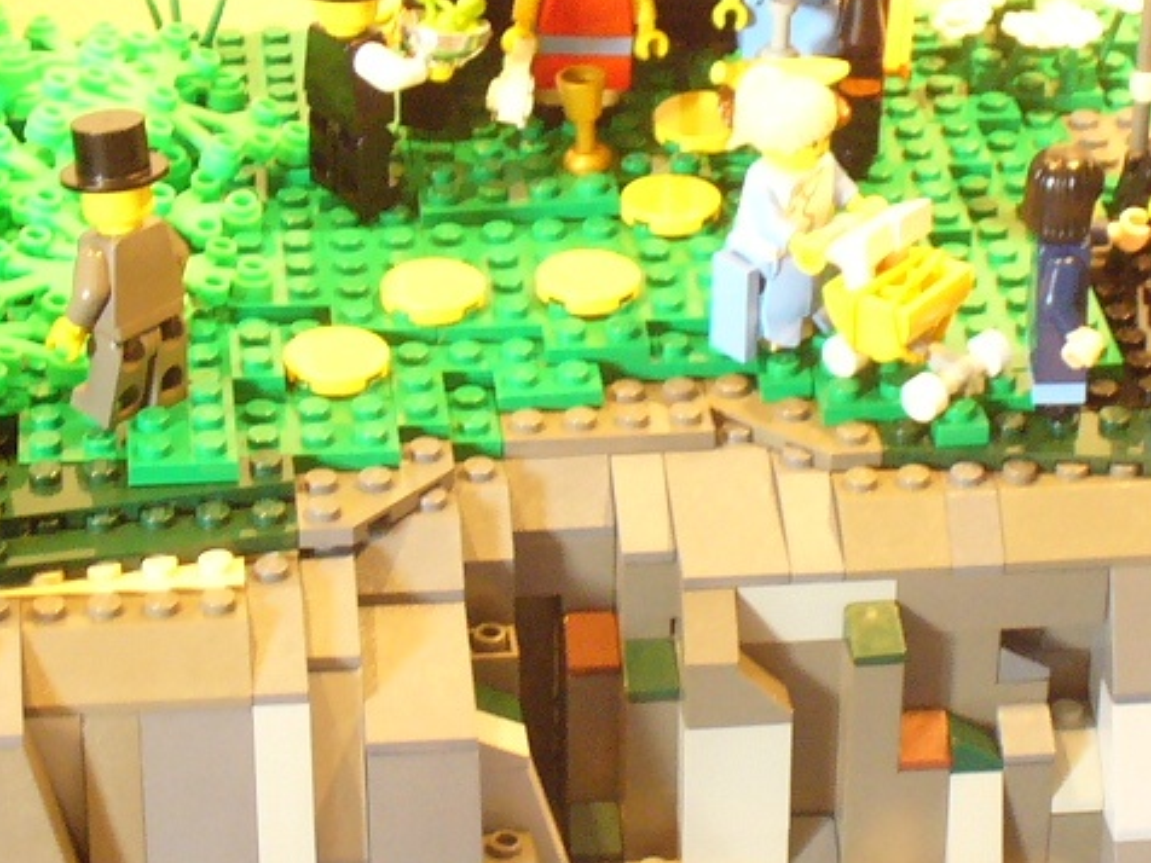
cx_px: 670
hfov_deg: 15.3
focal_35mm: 129
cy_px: 425
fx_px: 4289
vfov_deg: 11.5
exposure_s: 1/8
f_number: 3
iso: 200
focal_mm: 7.9
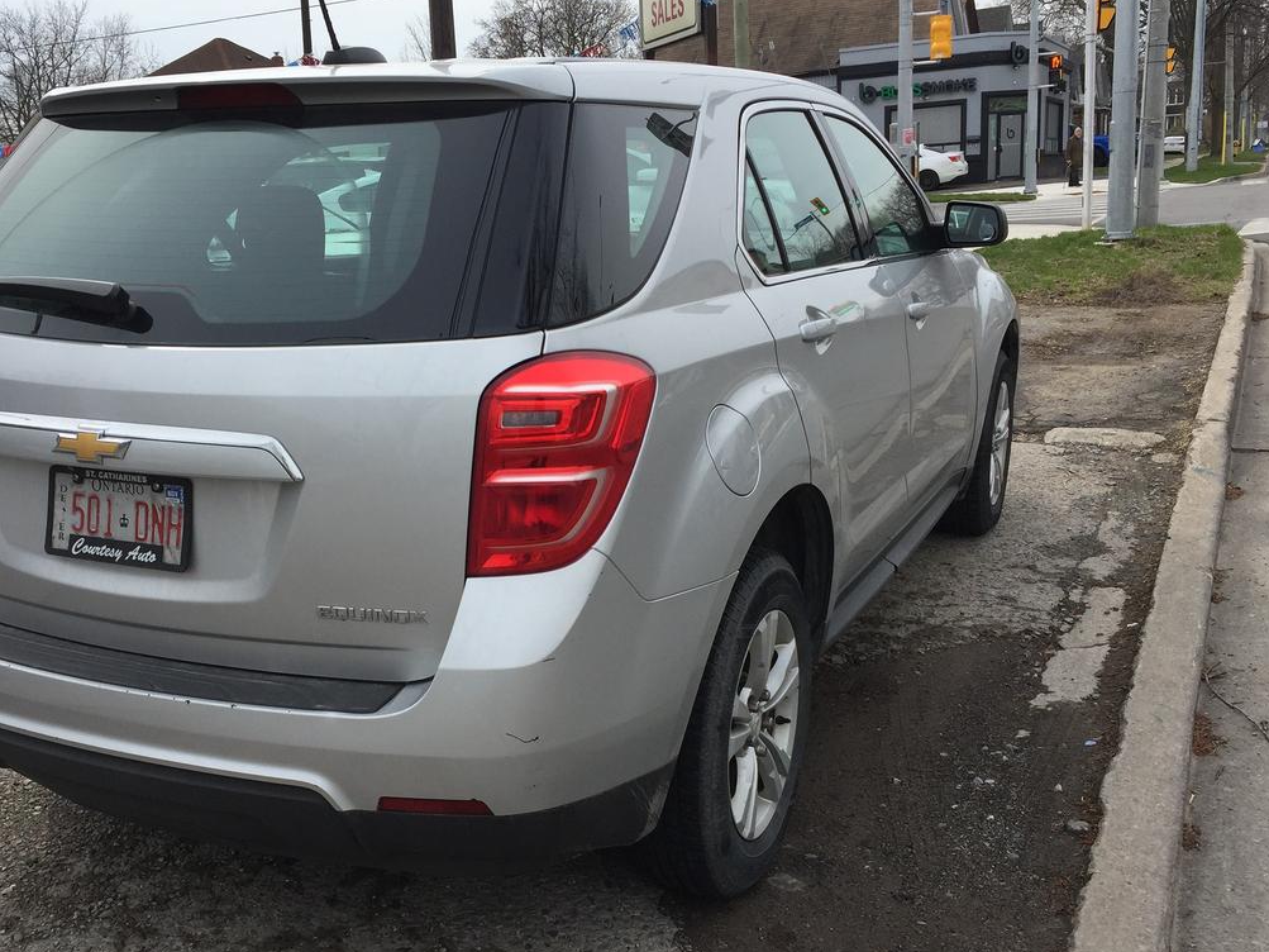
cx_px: 525
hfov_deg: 49.9
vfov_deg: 38.6
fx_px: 1356
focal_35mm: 37
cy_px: 522
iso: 32
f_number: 2.2
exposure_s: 1/1319
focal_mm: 4.15
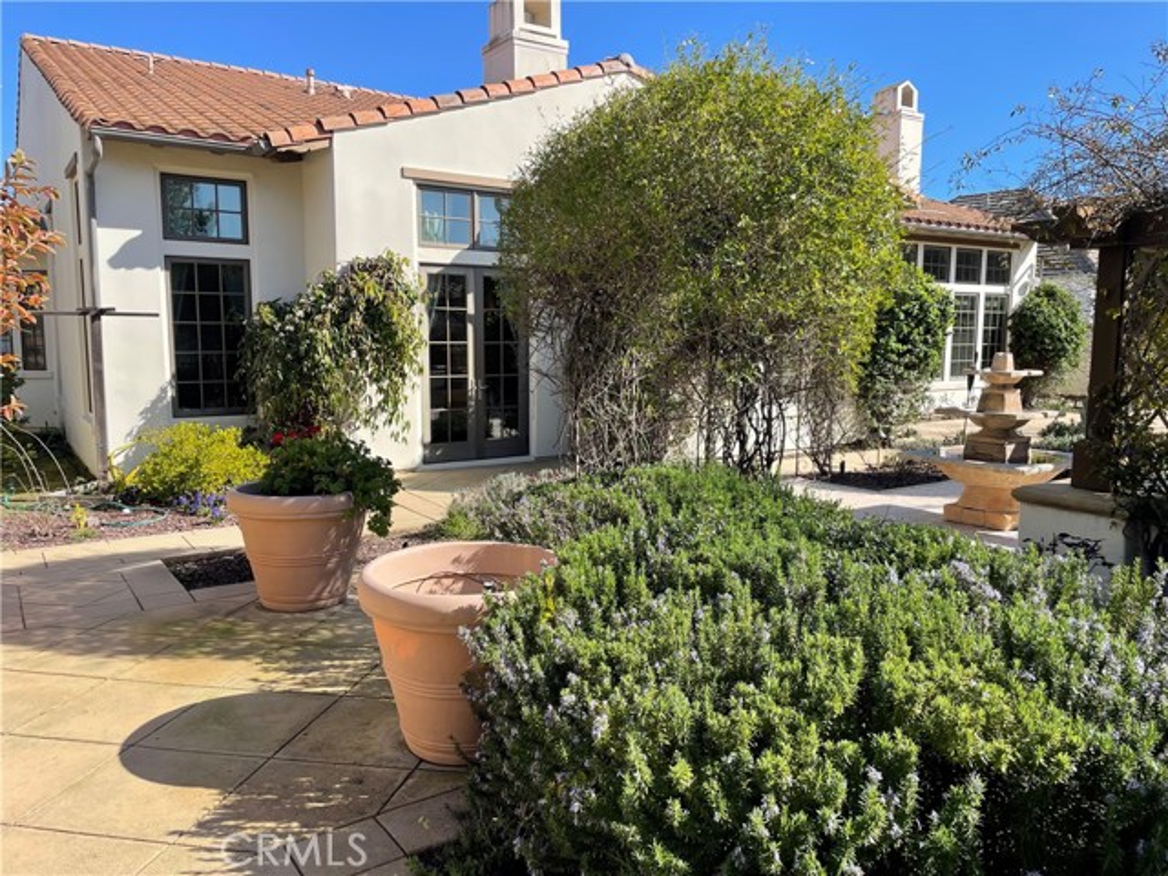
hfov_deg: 67.3
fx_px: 877
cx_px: 584
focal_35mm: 26
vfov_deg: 53.1
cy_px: 438
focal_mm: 4.2
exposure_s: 1/2092
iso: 32
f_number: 1.6
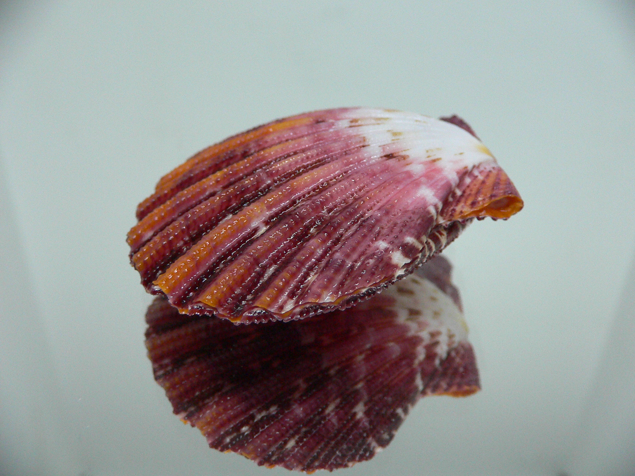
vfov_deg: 40.7
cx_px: 318
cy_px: 238
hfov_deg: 52.6
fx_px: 642
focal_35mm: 35
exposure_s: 1/50
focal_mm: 4.6
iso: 200
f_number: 2.8
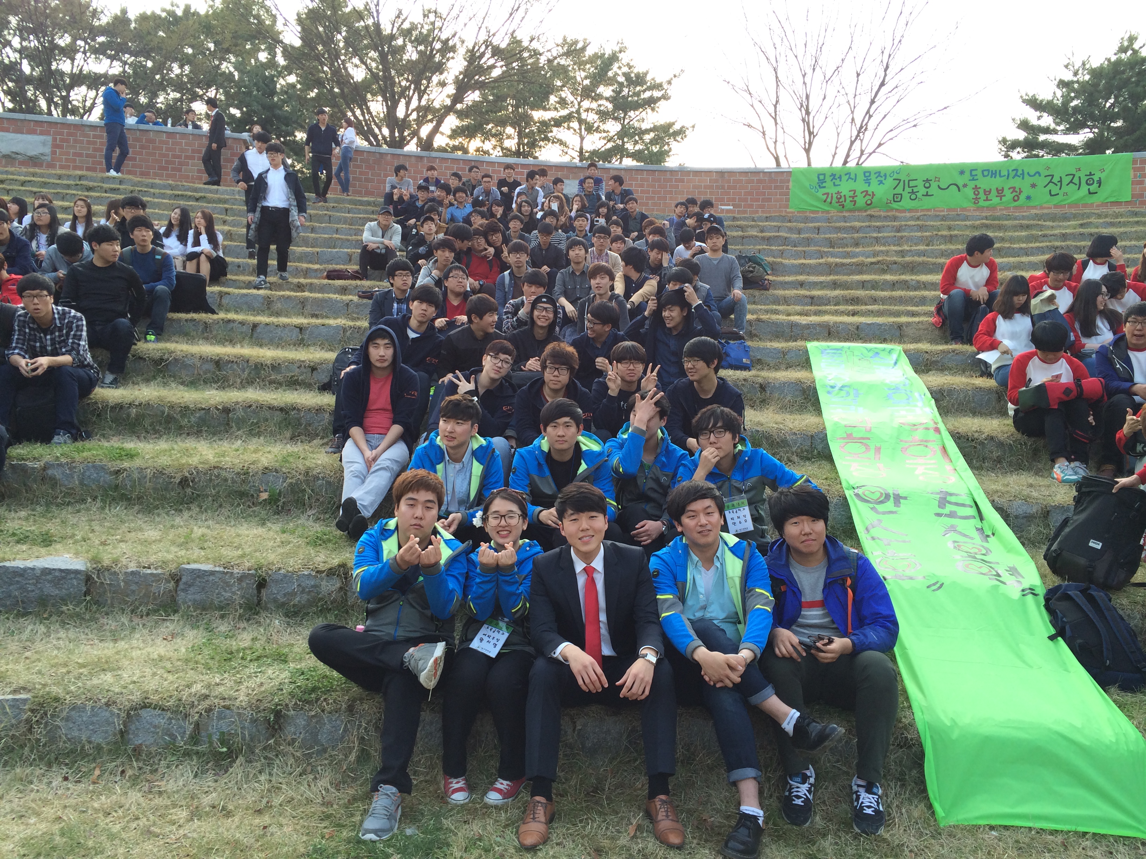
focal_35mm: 30
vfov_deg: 46.8
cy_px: 430
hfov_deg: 60.0
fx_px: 993
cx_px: 573
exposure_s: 1/236
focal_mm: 4.12
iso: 32
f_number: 2.2
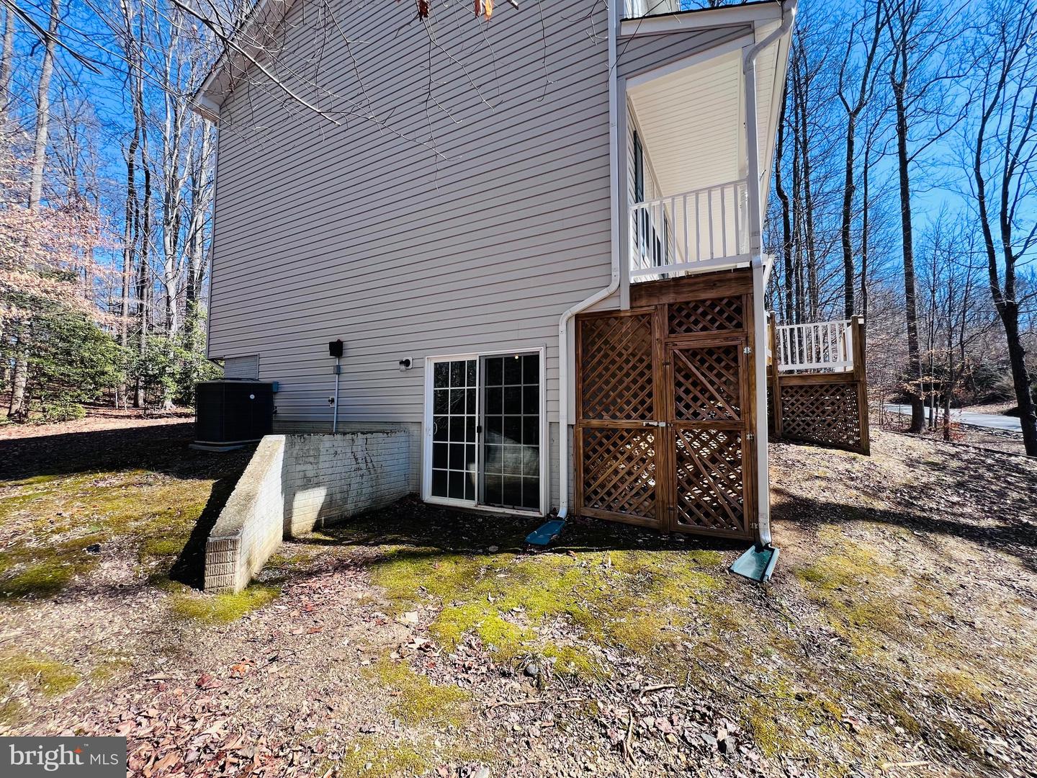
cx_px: 518
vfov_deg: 89.9
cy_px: 389
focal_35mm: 13
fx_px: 389
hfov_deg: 106.2
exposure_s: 1/319
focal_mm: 1.57
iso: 32
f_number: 1.8
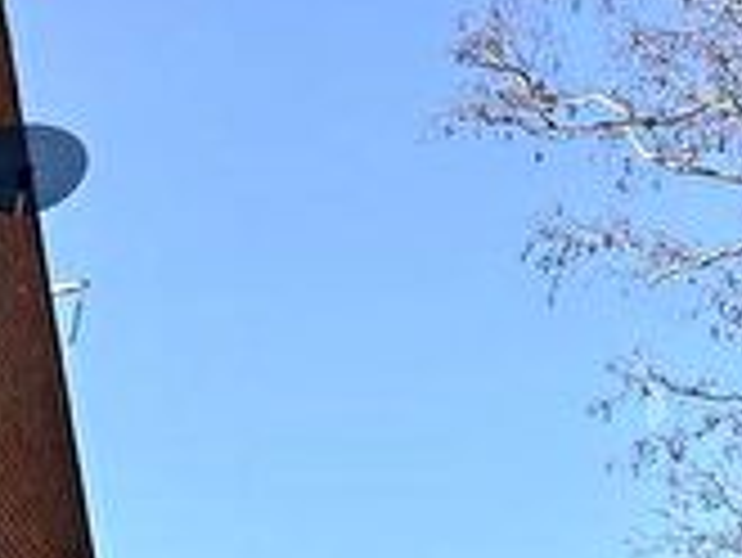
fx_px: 3089
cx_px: -603
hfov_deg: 12.5
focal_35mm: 144
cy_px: 781
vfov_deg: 10.1
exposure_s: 1/2141
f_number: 1.78
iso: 64
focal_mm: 6.76
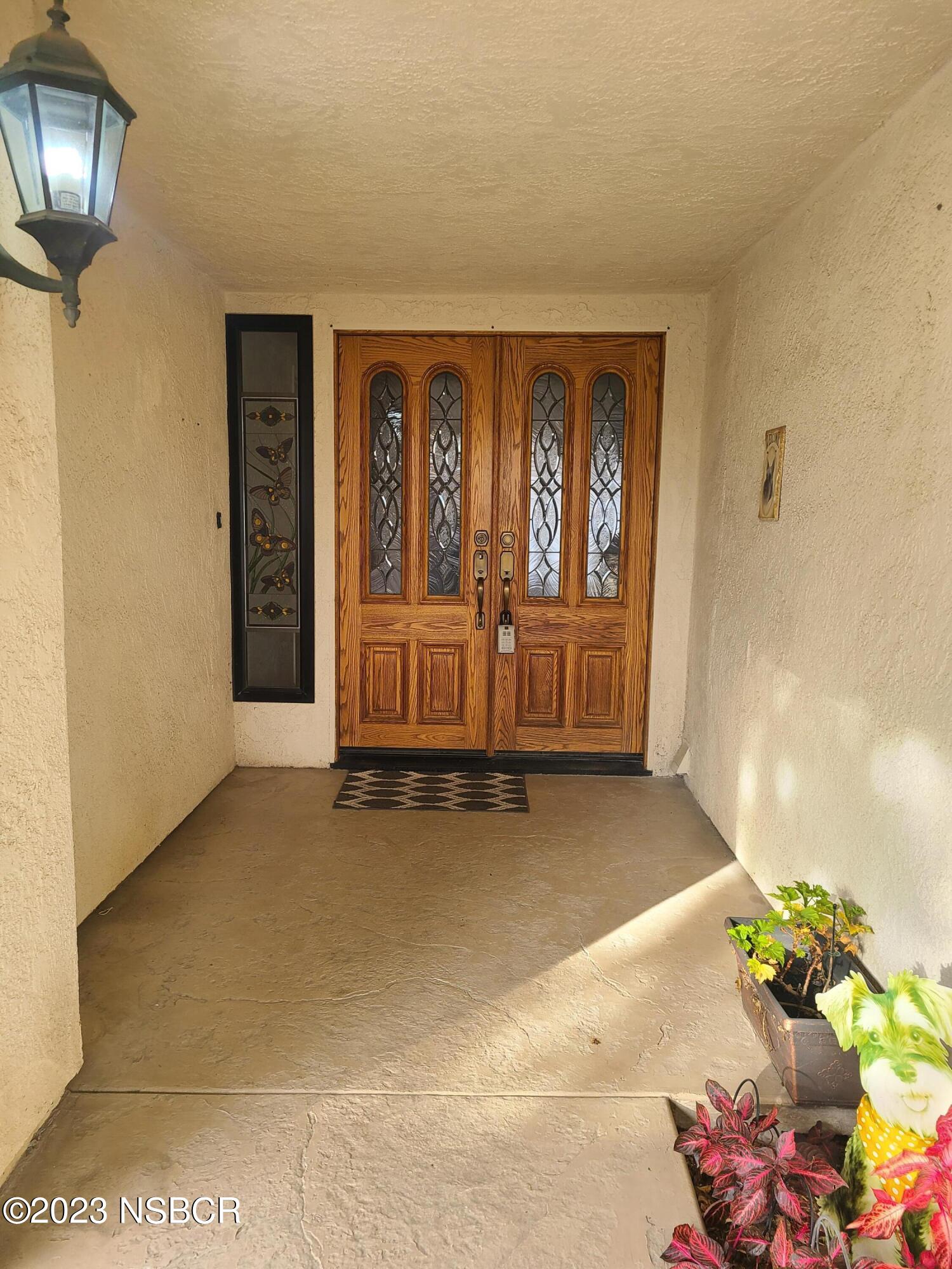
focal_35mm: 26
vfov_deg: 67.3
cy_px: 634
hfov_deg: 53.1
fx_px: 953
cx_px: 476
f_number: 1.8
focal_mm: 5.4
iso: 50
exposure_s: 1/60
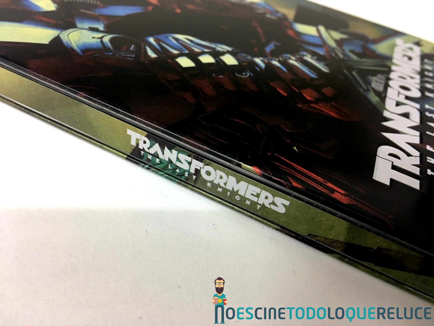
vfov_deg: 48.2
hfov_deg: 61.7
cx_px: 217
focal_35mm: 29
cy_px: 163
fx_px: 364
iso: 80
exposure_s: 1/17
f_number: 2.2
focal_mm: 4.15
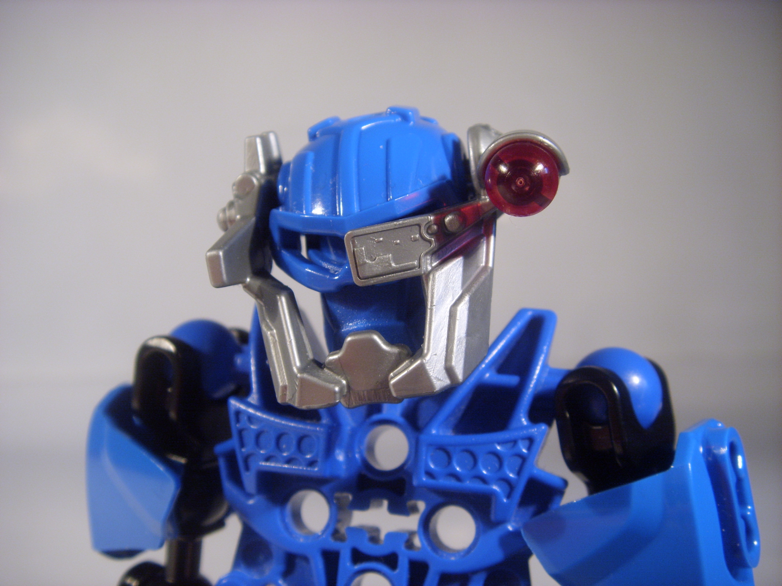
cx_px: 391
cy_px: 293
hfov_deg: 58.4
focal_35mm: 31
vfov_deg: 45.4
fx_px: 700
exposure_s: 1/17
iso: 100
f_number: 3.5
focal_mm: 6.3
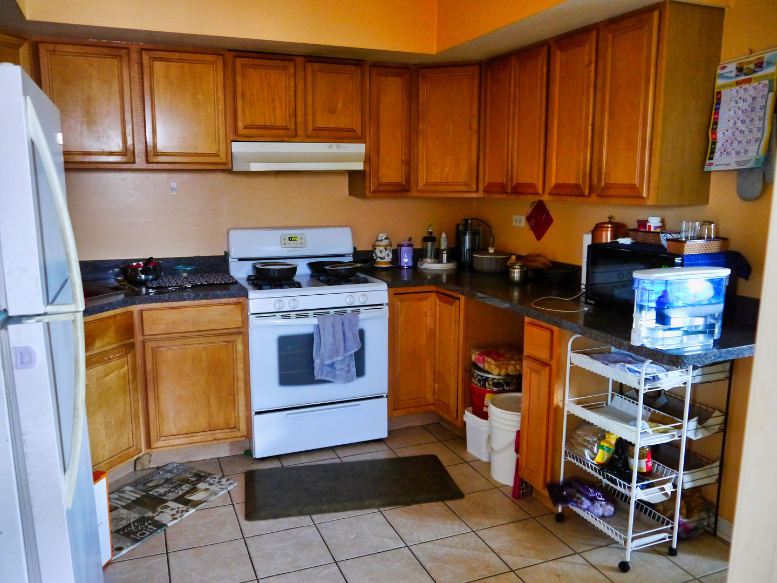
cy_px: 292
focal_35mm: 28
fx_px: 628
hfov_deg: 63.4
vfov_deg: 49.7
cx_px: 388
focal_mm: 14
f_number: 3.5
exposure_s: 1/13
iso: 1600
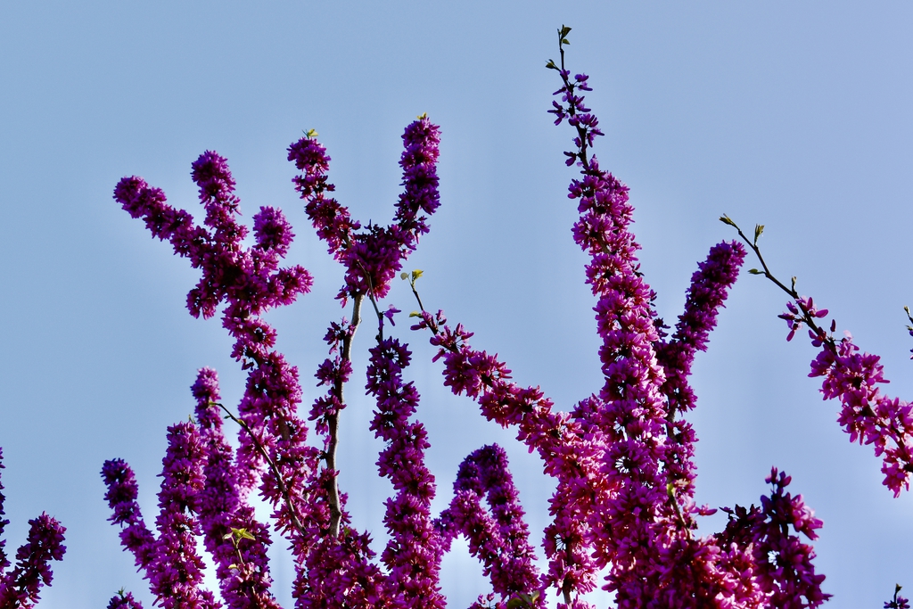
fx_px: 1712
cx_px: 456
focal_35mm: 68
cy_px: 304
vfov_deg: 20.2
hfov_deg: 29.9
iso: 200
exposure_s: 1/320
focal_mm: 45
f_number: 9
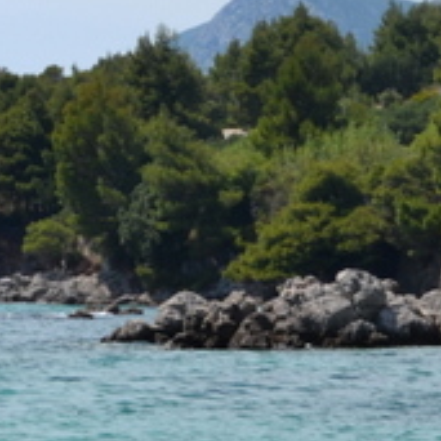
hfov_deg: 7.3
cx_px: 377
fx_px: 3445
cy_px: -59
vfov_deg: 7.3
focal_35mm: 239
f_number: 8
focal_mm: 40
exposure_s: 1/250
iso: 100
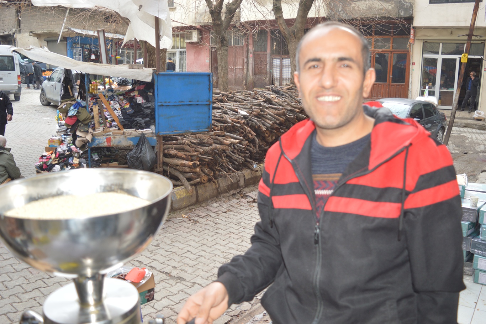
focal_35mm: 32
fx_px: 425
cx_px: 243
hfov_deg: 59.5
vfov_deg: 41.7
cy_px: 162
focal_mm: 21
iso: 250
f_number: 4
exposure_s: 1/125
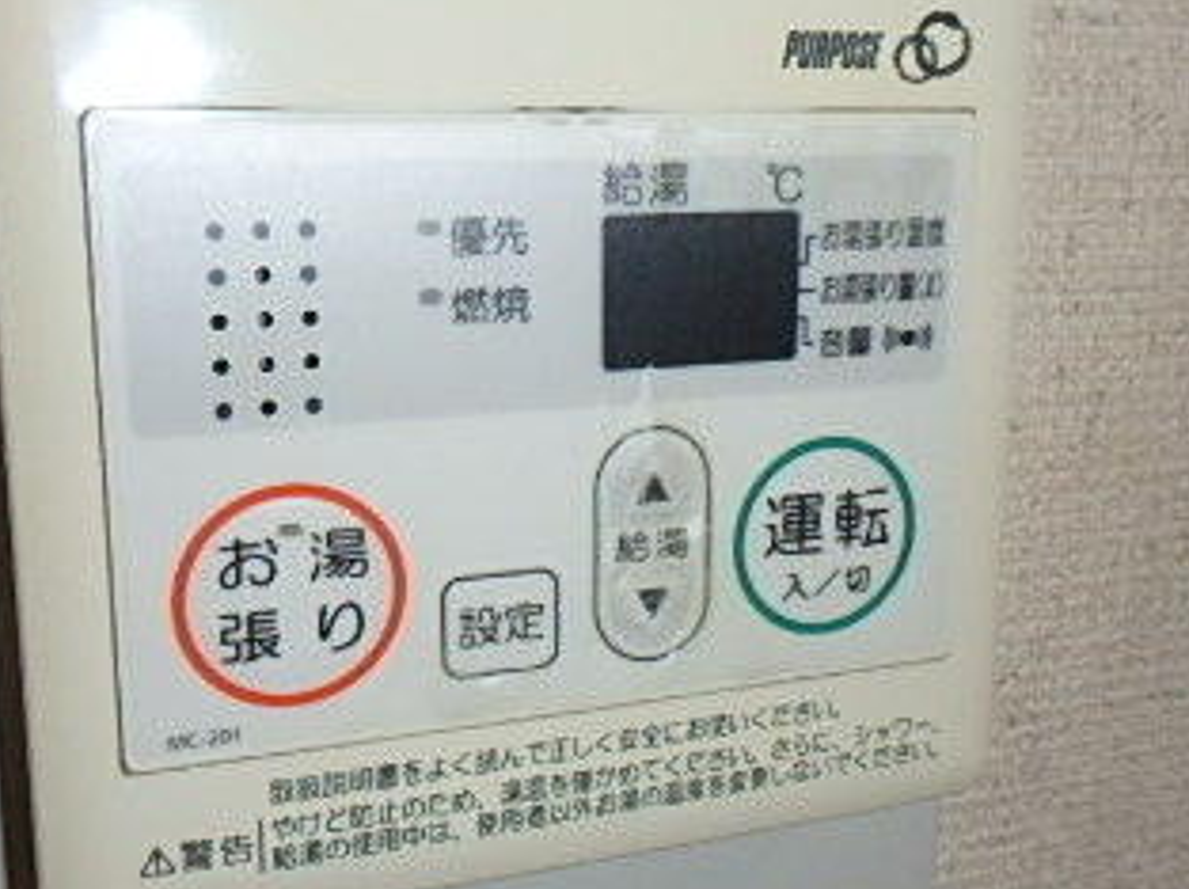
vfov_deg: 33.5
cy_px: 475
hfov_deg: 43.9
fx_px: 1475
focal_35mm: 43
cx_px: 627
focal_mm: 3.7
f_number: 6
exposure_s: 1/30
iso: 500
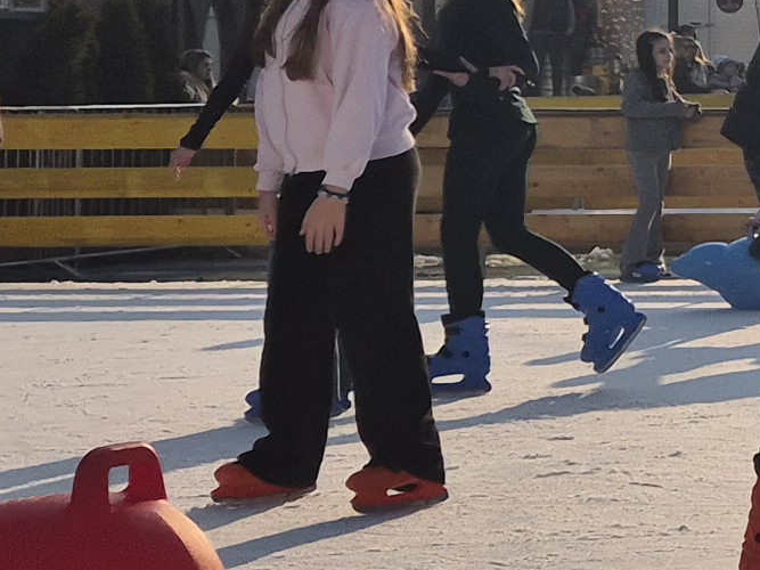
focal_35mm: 138
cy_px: 99
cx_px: 1832
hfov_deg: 11.7
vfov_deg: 10.7
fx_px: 3029
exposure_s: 1/4608
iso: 25
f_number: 1.8
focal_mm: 5.4
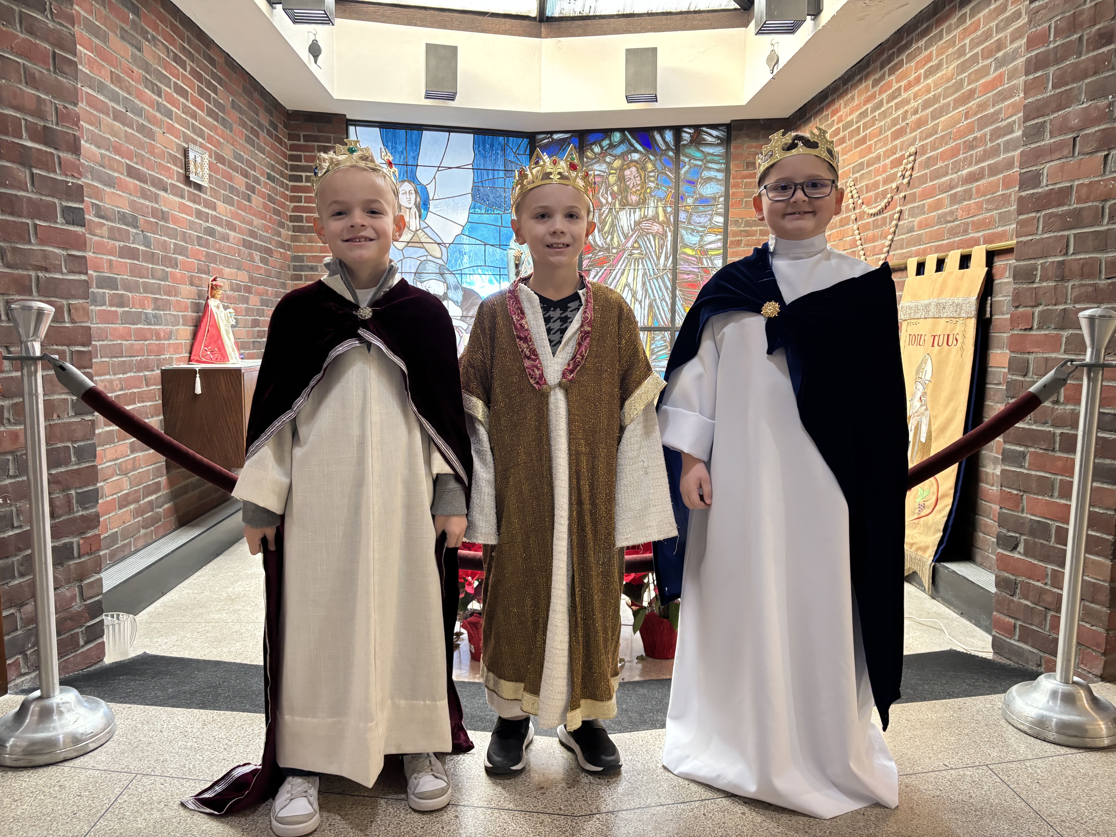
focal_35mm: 26
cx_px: 558
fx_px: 838
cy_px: 418
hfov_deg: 67.3
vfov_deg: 53.1
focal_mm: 5.96
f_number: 1.6
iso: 250
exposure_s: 1/60
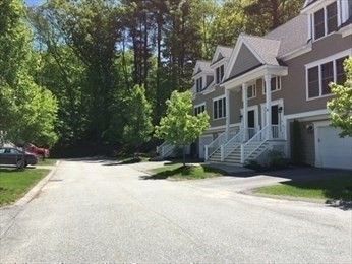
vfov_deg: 48.3
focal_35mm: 29
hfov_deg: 61.6
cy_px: 132
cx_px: 176
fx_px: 295
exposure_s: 1/986
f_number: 2.2
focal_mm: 4.15
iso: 25
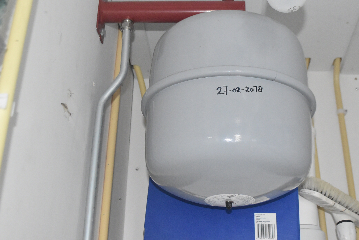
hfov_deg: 37.2
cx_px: 229
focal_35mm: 53
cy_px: 67
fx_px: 529
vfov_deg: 25.3
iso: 3600
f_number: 4
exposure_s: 1/60
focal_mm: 24
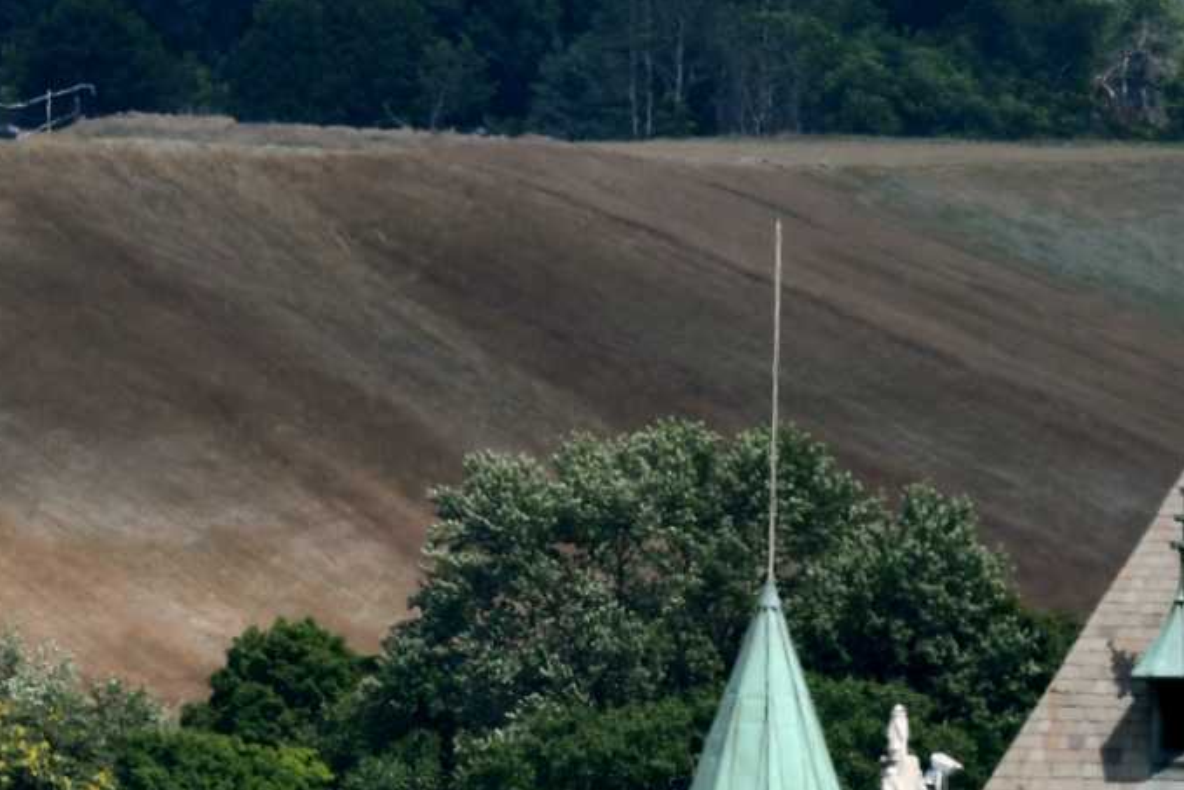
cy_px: 208
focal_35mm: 1809
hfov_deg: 1.1
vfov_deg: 0.8
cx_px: -40
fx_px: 59505
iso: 400
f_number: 9
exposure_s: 1/1250
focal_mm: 400
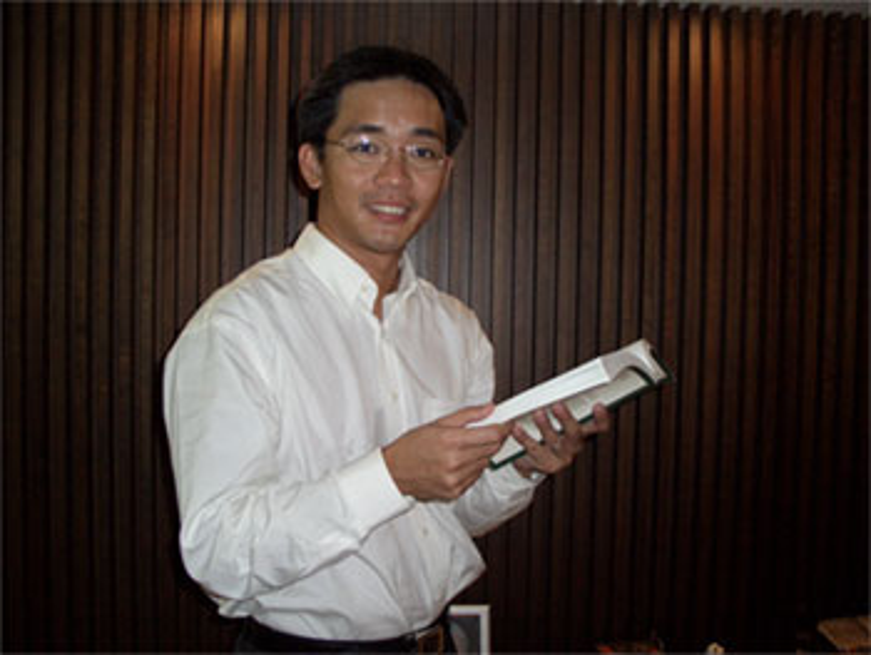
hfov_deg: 51.3
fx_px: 906
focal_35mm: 36
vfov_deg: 39.7
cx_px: 436
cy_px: 328
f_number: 2.9
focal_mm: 7.81
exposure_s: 1/60
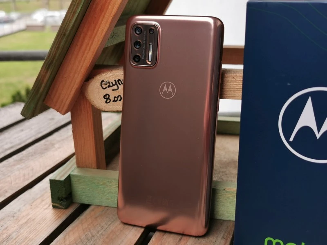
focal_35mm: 41
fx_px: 387
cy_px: 122
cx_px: 164
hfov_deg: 45.8
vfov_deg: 35.1
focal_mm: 5.56
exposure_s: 1/100
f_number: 1.6
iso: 64
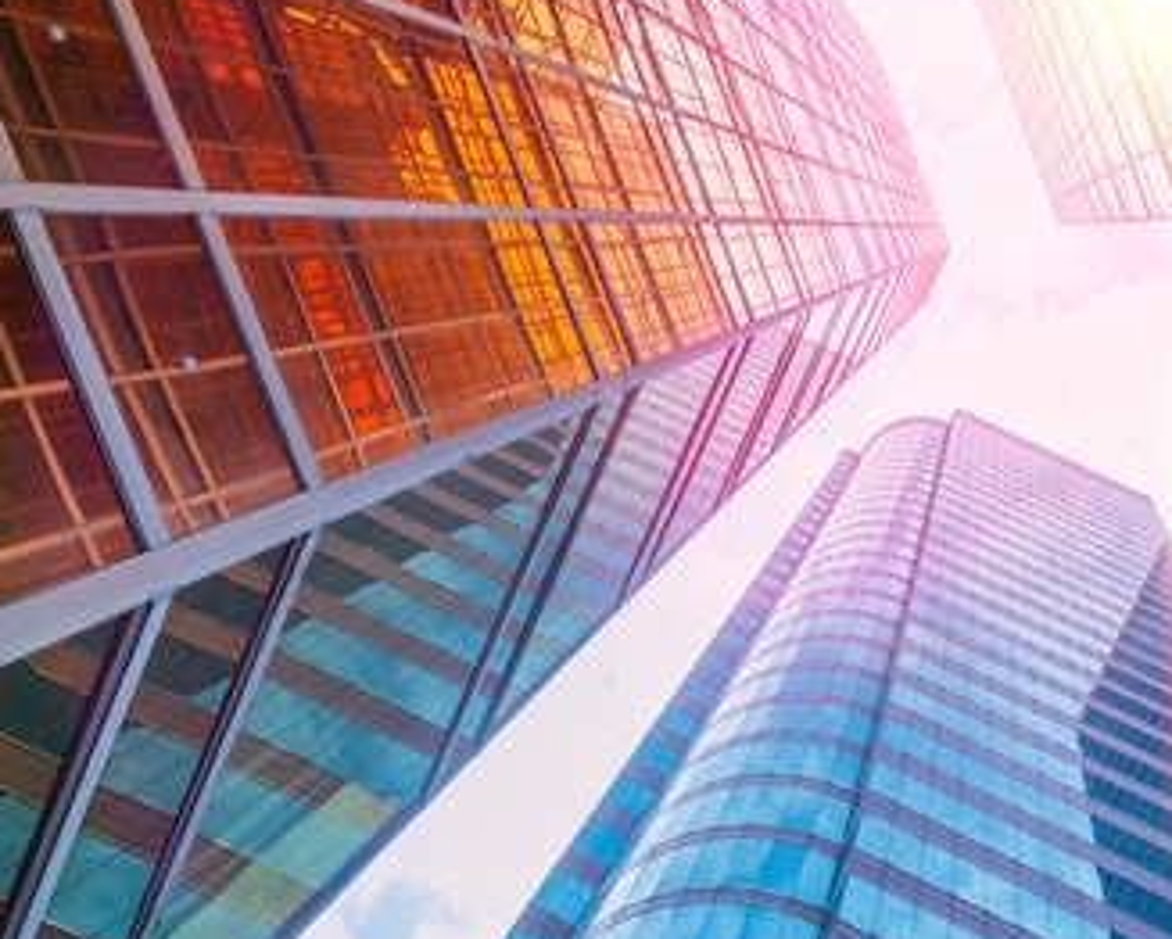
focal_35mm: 27
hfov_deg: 58.8
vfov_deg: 51.4
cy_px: 258
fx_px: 937
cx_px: 946
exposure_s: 1/250
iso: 80
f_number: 8
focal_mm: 12
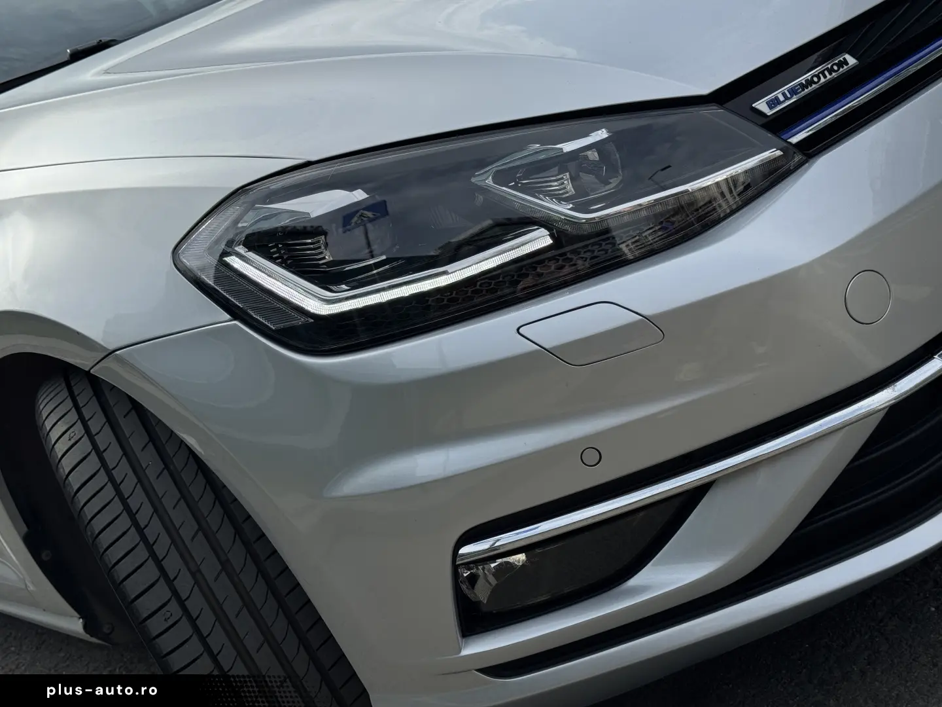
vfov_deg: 30.3
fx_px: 1306
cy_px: 354
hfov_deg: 39.7
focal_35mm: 48
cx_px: 471
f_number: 1.78
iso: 64
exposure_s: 1/4310
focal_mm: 6.76
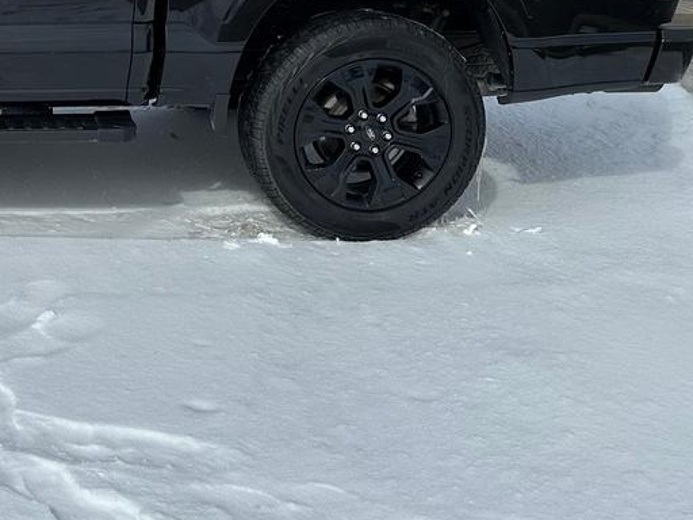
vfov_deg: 23.3
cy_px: -7
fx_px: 1201
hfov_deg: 28.9
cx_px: -87
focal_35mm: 60
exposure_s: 1/13699
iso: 80
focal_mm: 6.86
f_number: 1.78
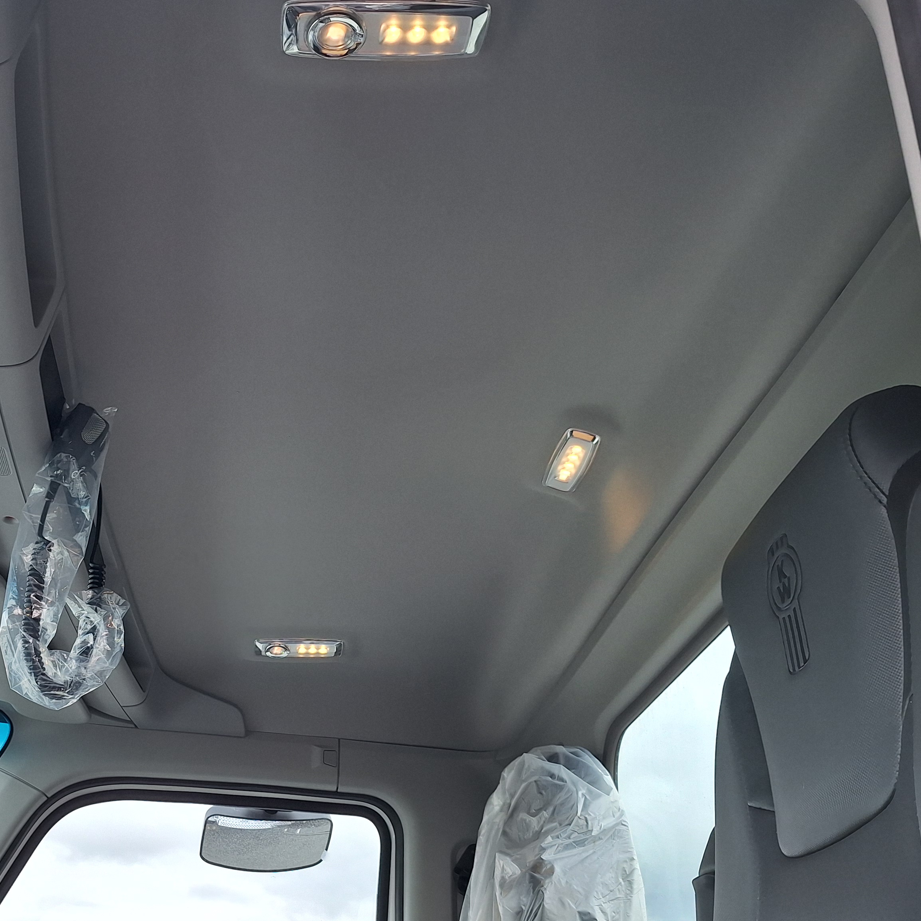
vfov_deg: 45.6
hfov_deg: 44.7
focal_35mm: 36
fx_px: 1084
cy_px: 584
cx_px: 246
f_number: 1.8
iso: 40
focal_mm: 5.54
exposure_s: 1/278
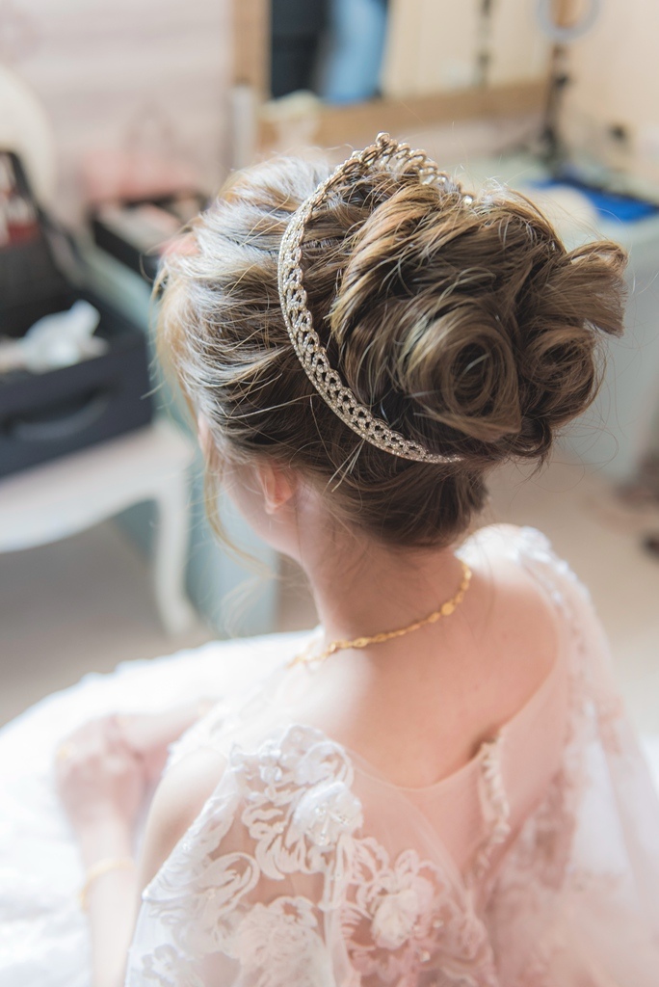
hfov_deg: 35.1
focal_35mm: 38
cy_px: 494
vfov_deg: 50.7
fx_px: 1042
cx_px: 330
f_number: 3.2
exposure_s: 1/60
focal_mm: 38
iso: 800
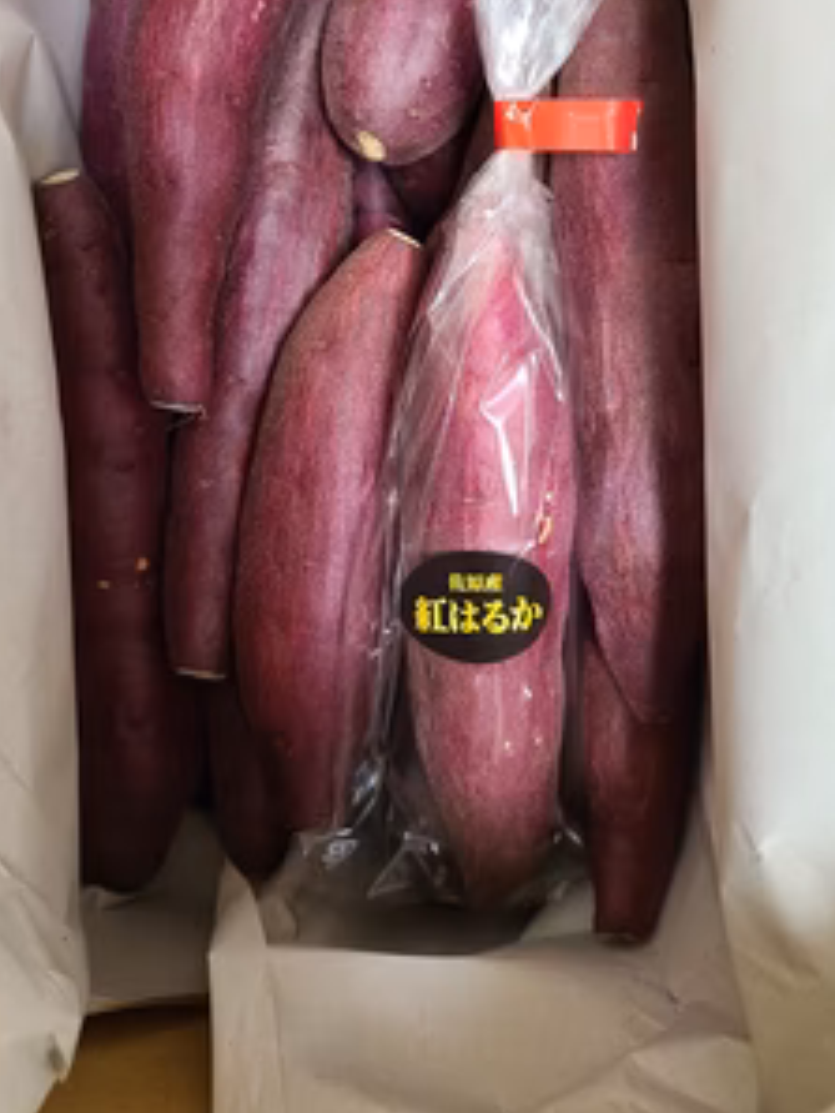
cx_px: 427
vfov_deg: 51.6
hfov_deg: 40.7
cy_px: 371
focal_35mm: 35
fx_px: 1125
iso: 250
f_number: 1.8
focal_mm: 5.4
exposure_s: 1/50
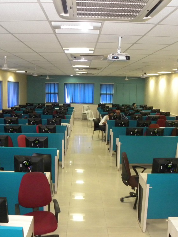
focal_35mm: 35
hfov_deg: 40.6
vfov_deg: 52.6
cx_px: 77
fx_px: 240
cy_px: 118
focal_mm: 4.6
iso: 400
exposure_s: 1/30
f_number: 2.8
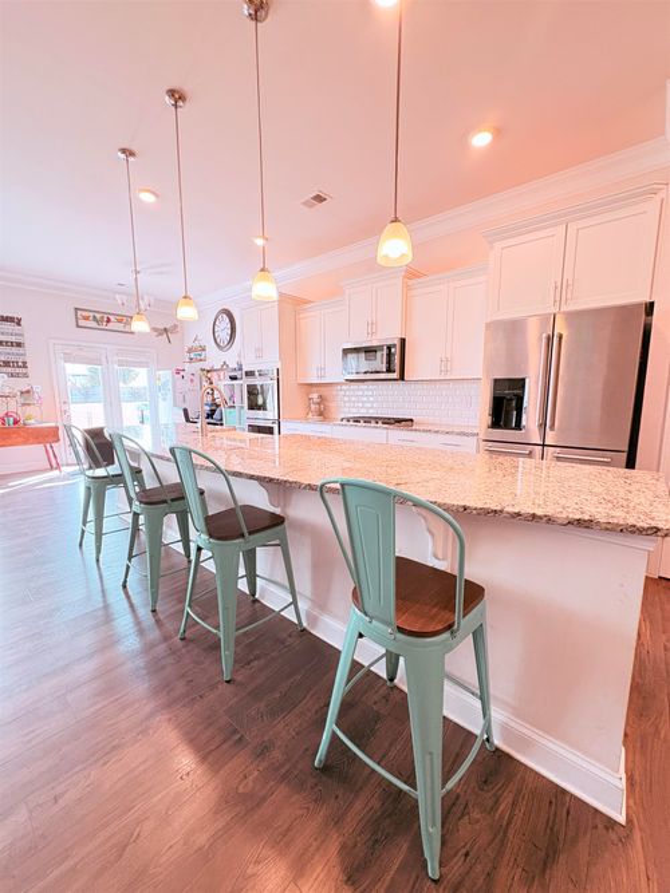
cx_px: 335
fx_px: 361
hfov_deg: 85.7
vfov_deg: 102.1
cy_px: 446
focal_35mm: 14
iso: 400
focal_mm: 2.22
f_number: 2.2
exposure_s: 1/60
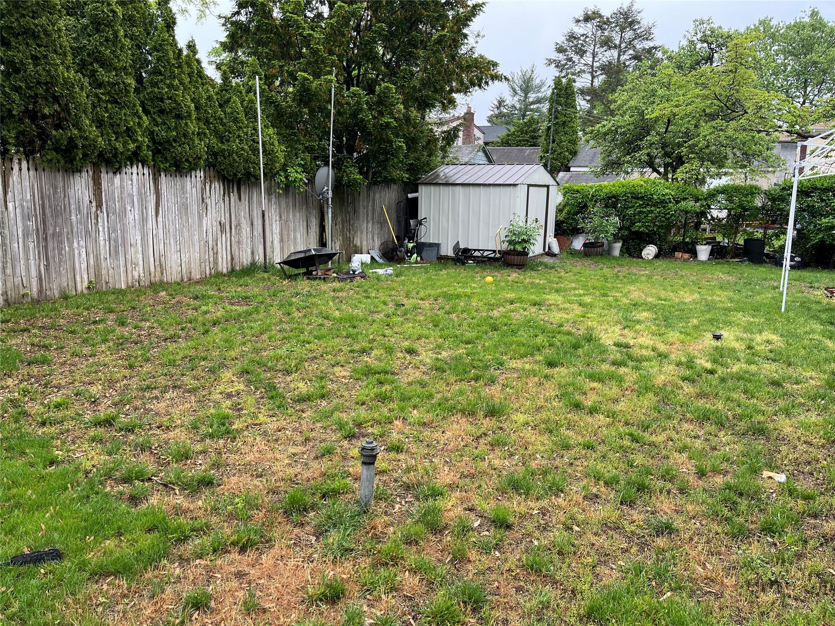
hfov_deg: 67.3
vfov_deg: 53.1
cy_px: 313
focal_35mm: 26
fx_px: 627
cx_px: 418
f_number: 1.6
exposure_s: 1/710
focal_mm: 5.1
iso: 50
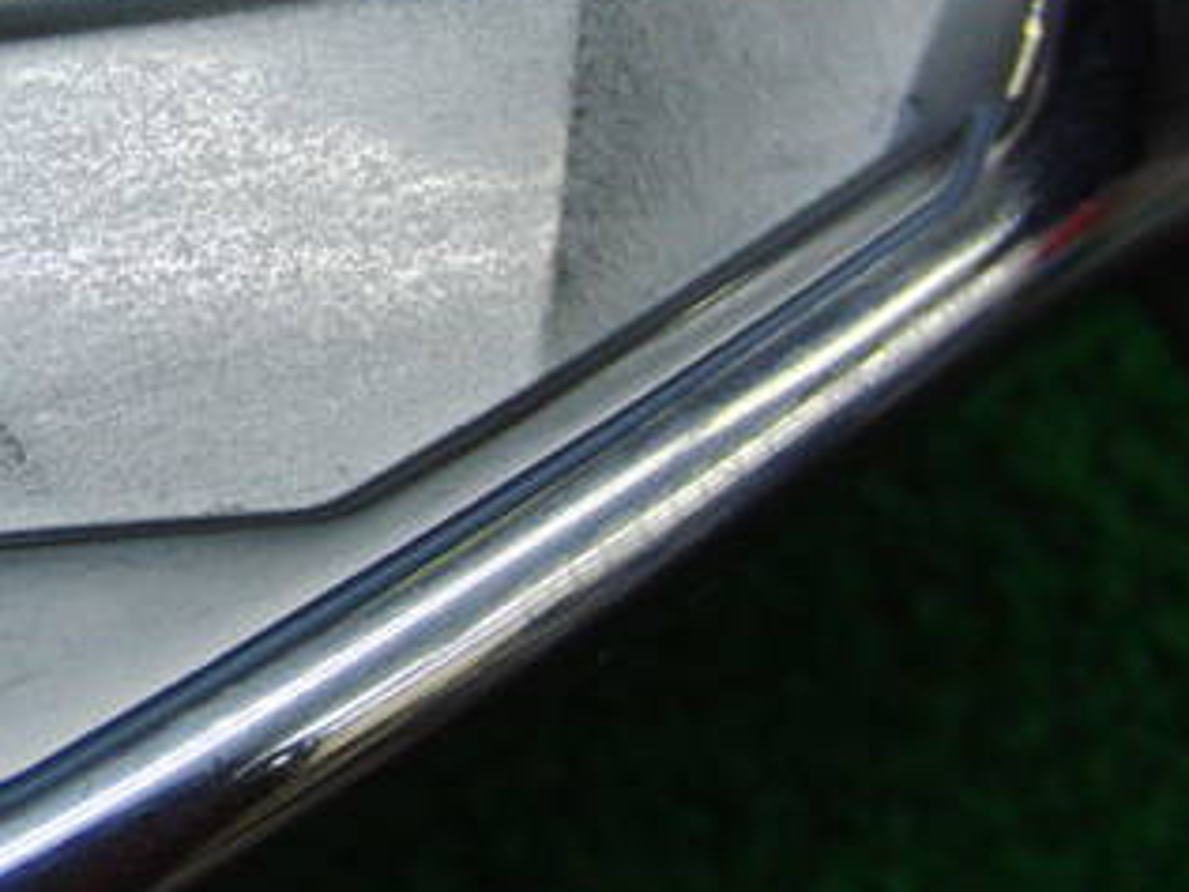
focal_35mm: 75
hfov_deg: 25.2
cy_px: 245
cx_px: 117
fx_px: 2576
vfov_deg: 19.5
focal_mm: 6.42
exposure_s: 1/80
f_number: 3.6
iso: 160
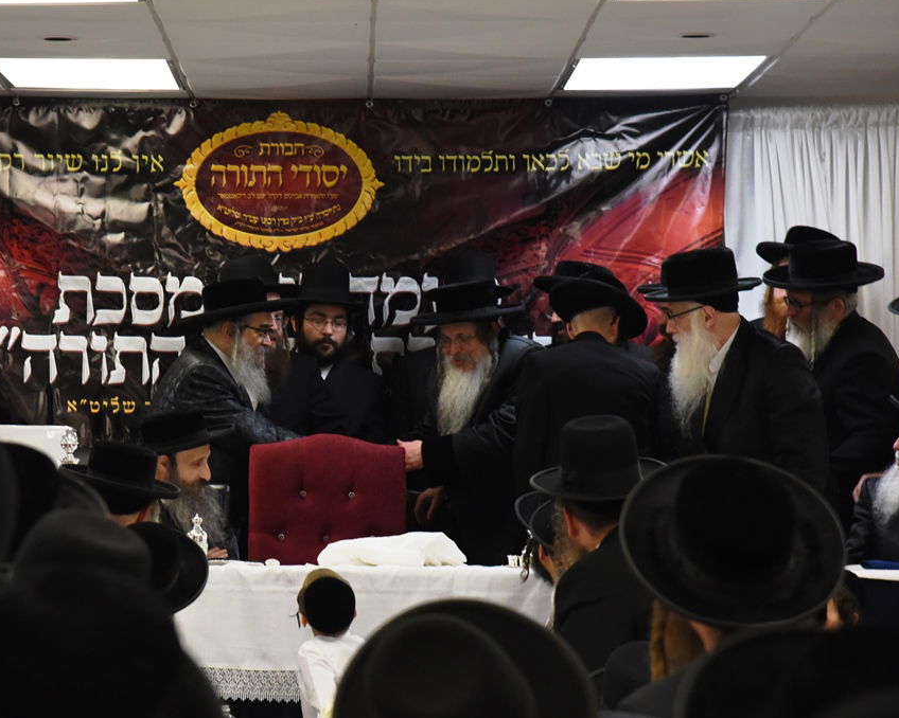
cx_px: 383
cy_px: 357
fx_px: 3618
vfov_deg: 11.3
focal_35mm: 136
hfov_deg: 14.2
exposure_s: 1/250
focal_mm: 120
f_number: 6.3
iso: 3200
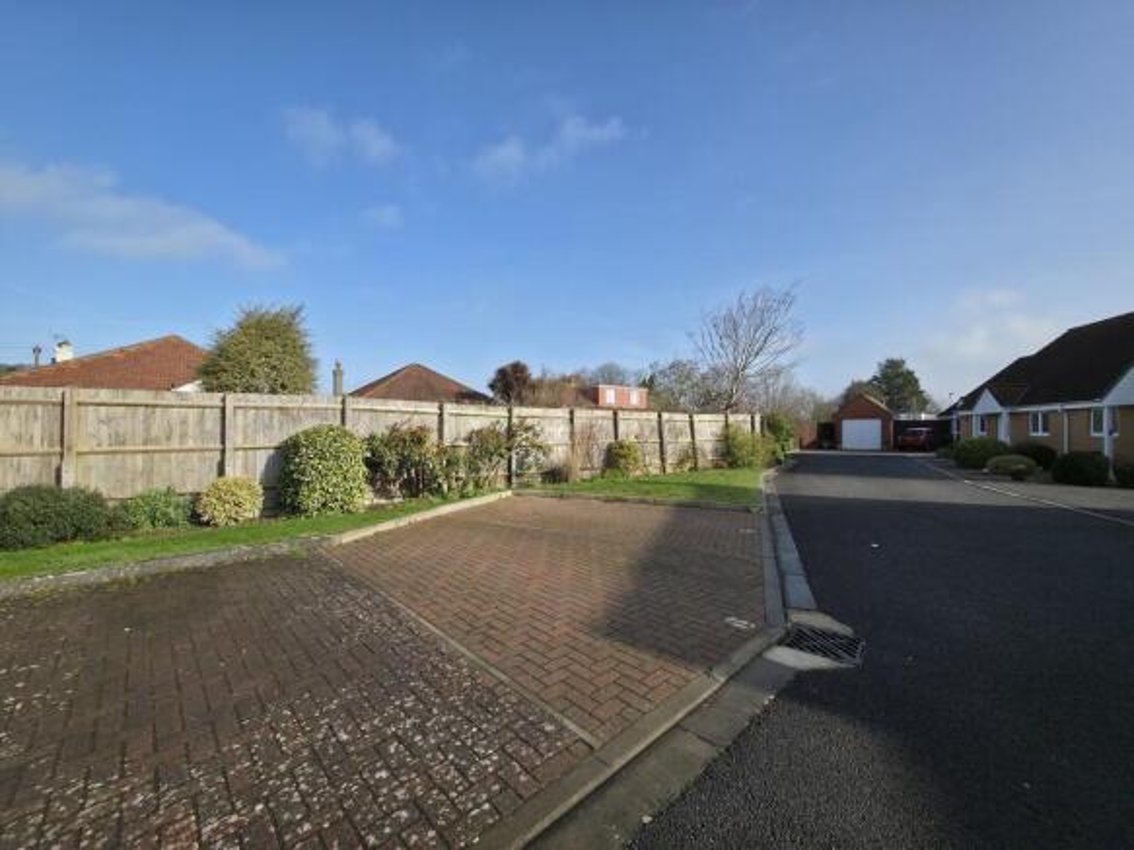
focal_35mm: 13
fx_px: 426
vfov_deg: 89.9
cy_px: 425
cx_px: 567
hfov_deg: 106.2
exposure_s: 1/703
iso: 20
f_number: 1.9
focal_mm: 2.2
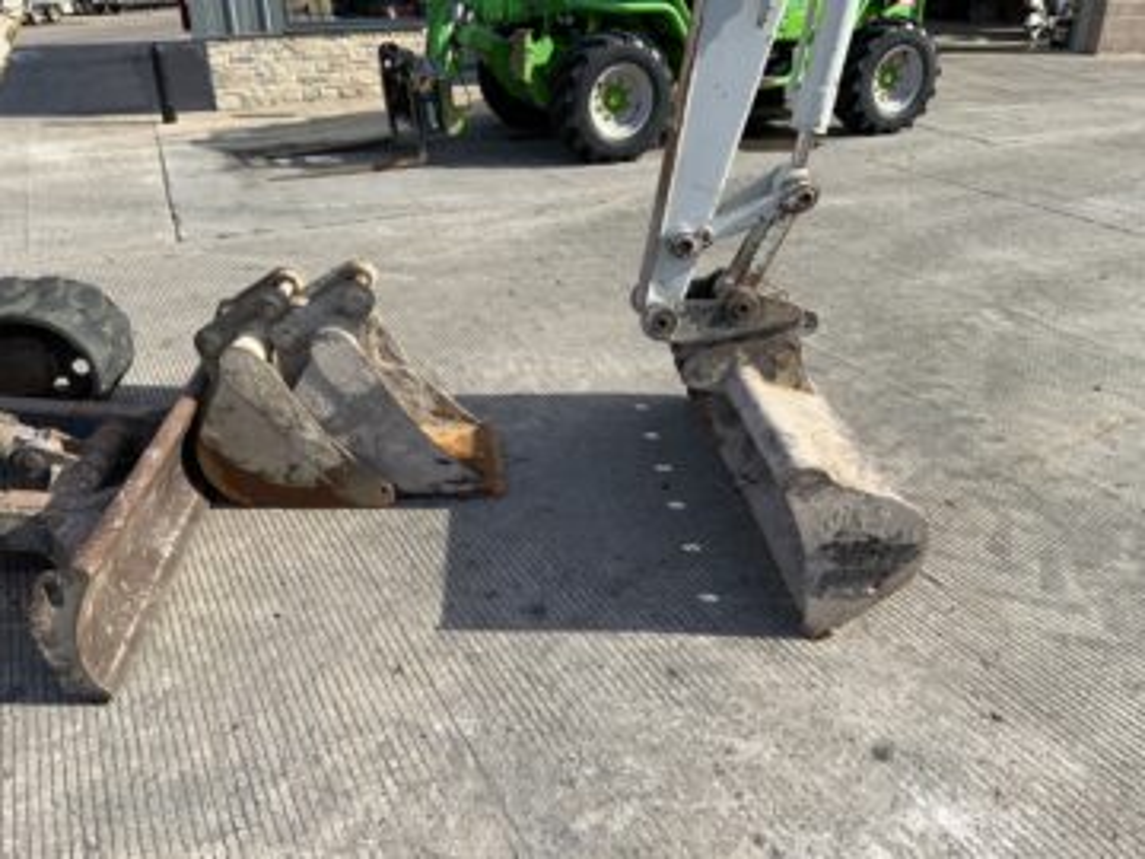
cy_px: 430
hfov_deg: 61.7
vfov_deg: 48.2
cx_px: 572
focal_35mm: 29
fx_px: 959
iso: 16
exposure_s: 1/962
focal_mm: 3
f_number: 1.8
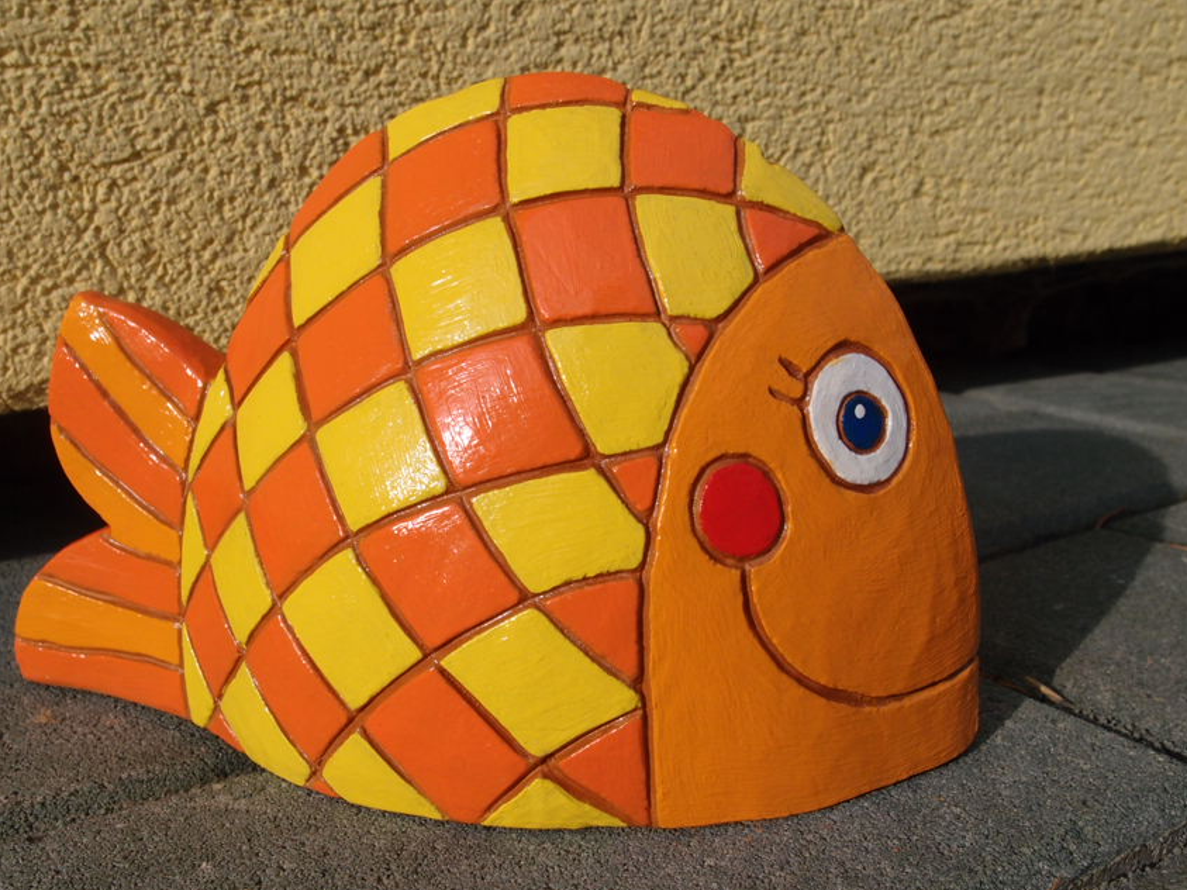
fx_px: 1166
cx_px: 472
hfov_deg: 53.6
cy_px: 483
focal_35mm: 34
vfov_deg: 41.7
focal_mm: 6
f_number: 5
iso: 100
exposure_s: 1/800
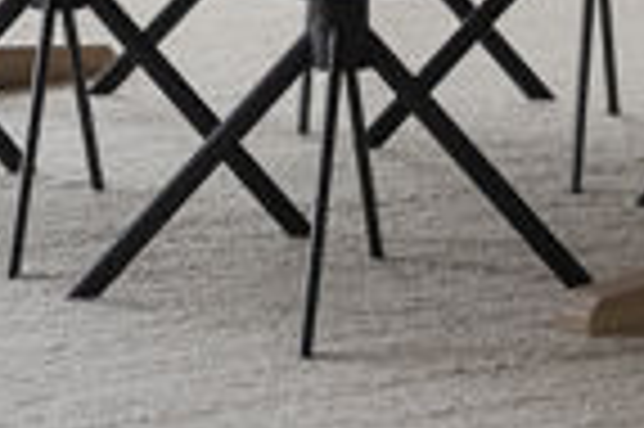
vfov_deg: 3.6
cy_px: -469
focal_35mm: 380
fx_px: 6790
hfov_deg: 5.4
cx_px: 547
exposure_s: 1/400
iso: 800
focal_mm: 85
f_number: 3.5
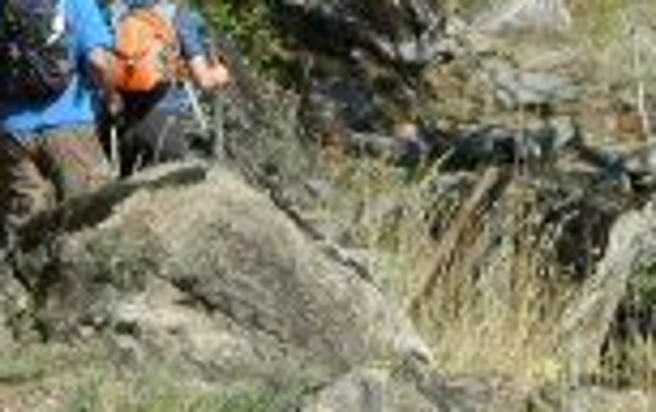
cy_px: -133
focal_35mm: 388
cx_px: 287
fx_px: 6944
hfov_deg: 5.4
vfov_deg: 3.4
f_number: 10
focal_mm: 78
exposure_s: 1/200
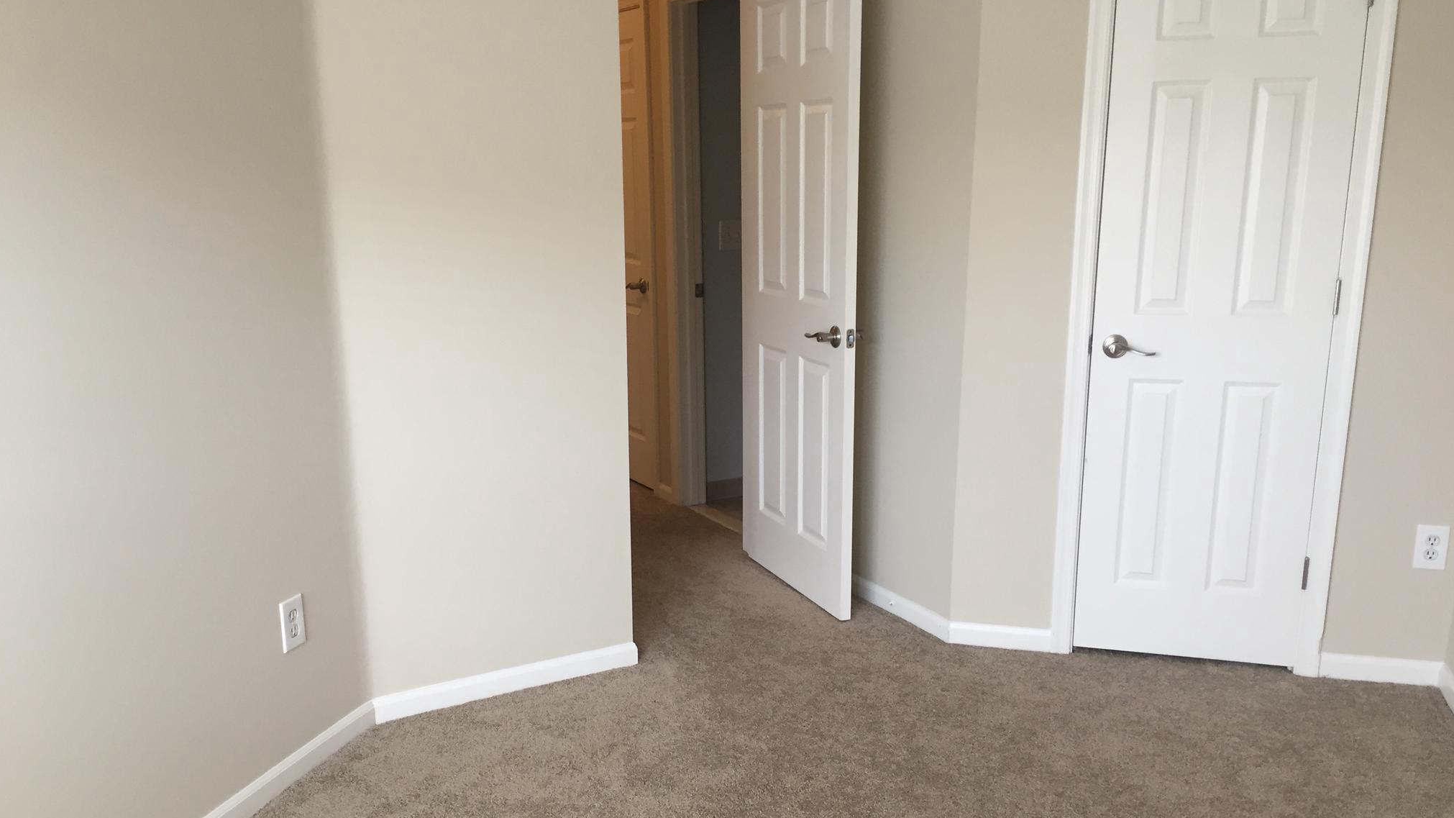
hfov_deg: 61.0
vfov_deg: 36.5
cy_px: 501
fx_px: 1234
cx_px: 730
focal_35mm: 32
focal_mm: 4.15
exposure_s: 1/30
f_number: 2.2
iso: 64
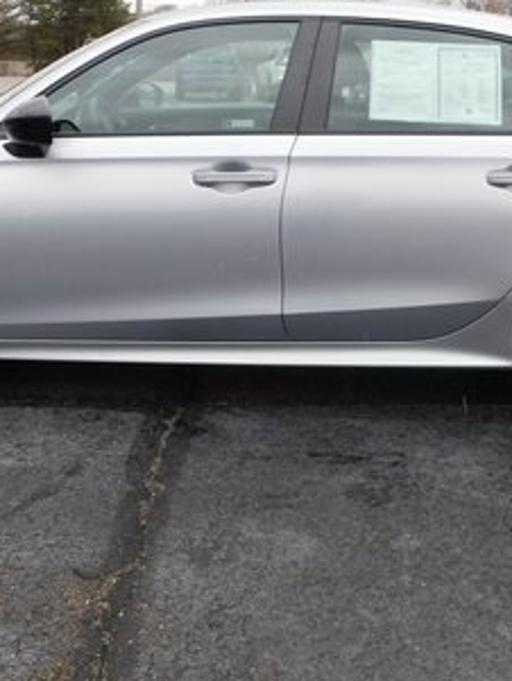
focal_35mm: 51
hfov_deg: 28.6
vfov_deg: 37.4
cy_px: 278
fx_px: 1005
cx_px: 281
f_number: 3
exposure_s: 1/60
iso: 125
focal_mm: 4.1
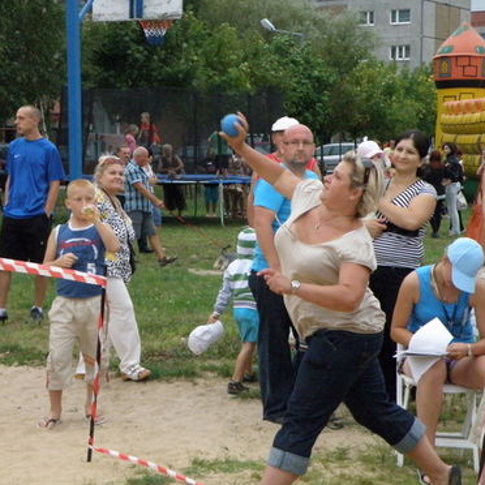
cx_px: 262
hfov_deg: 19.5
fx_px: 1411
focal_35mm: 89
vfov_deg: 19.5
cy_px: 242
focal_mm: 13.38
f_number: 3.8
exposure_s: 1/640
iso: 640
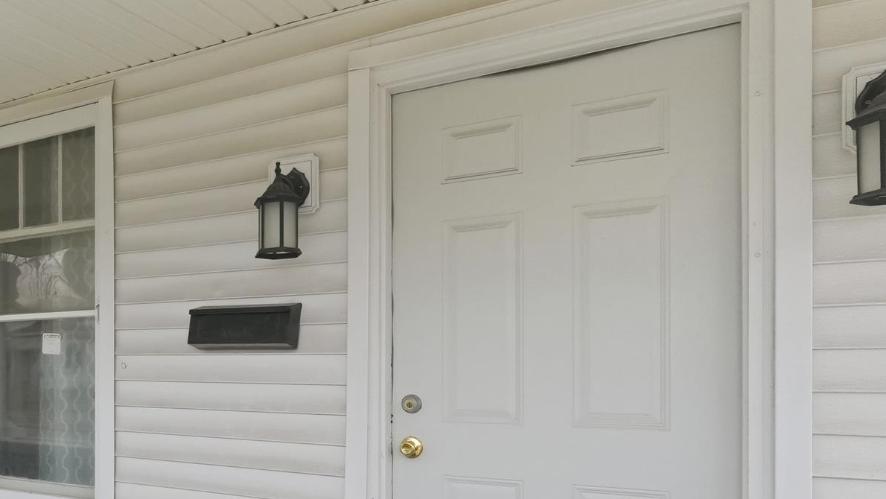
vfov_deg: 34.6
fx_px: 775
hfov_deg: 52.1
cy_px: 394
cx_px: 83
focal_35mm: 33
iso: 800
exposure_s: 1/2000
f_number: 4
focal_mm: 10
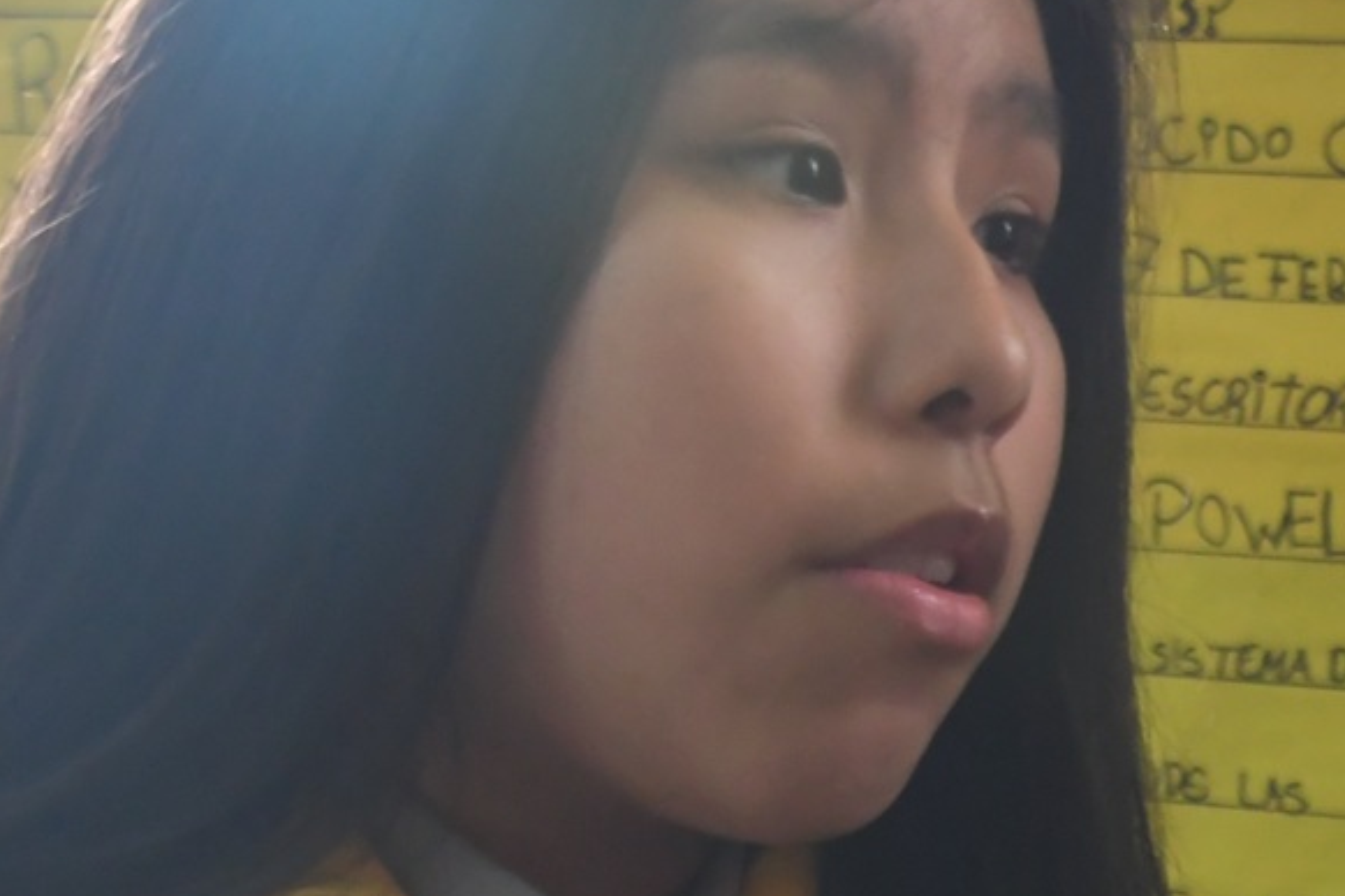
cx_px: 1456
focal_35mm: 124
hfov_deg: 16.1
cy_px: 807
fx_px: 4631
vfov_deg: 11.0
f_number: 3.8
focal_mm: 24
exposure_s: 1/160
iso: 2500
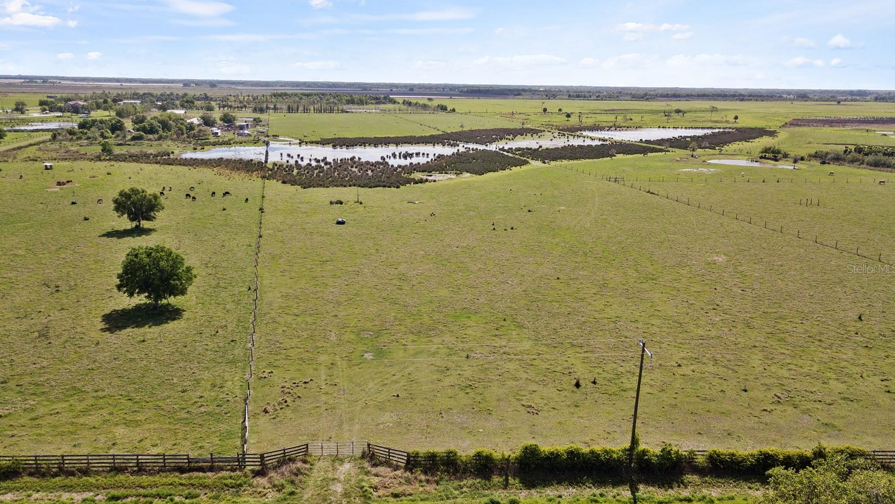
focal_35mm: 29
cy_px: 269
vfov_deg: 40.2
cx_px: 442
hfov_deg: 66.1
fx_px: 688
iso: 100
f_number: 2.2
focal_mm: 4.7
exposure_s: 1/2400
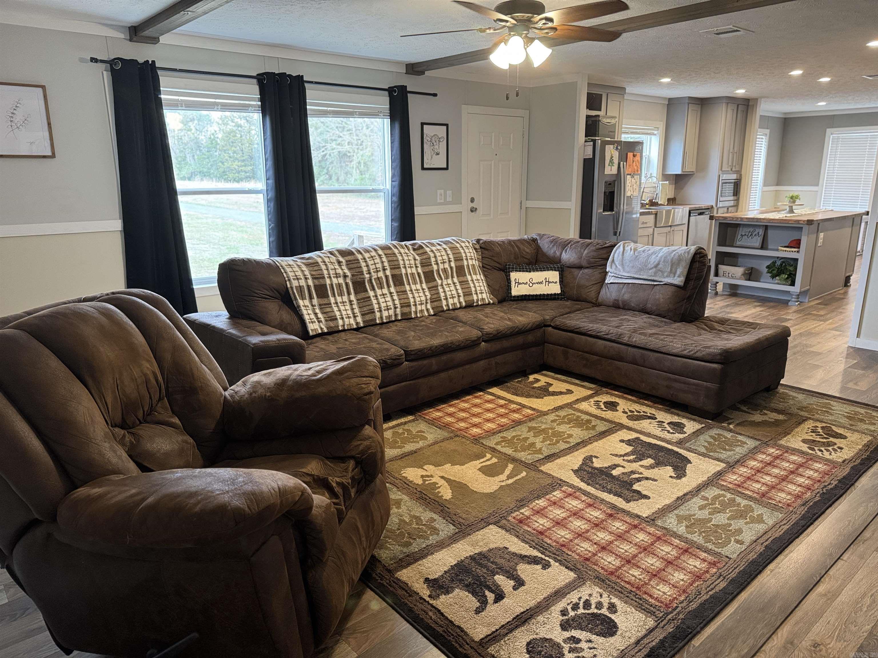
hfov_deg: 71.6
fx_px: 609
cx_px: 439
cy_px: 329
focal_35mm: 24
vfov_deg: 56.8
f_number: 1.78
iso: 500
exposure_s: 1/60
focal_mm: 6.76
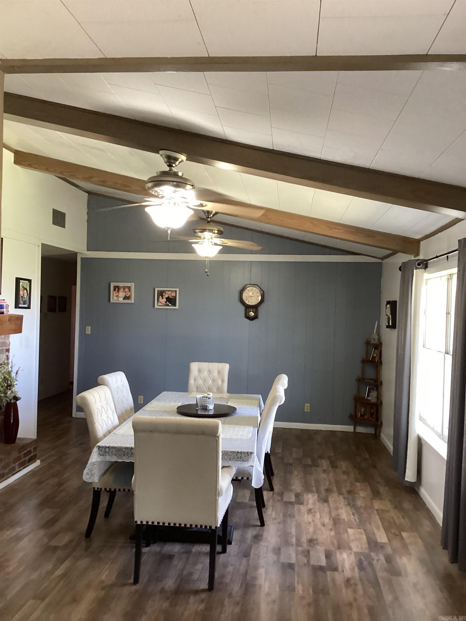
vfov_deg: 58.4
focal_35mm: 31
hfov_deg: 45.4
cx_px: 233
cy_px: 310
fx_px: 556
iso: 250
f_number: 2.4
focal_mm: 3.3
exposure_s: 1/60
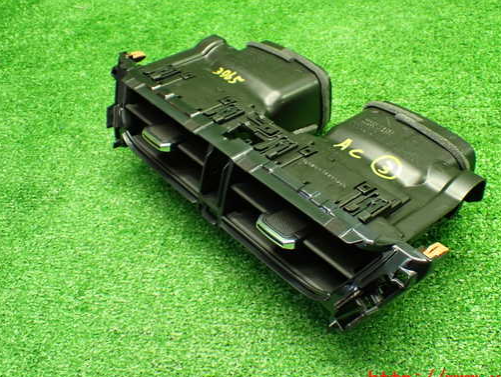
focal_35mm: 43
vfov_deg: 33.6
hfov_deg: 43.7
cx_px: 294
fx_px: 623
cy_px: 168
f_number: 2.5
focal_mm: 6.37
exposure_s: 1/50
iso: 800
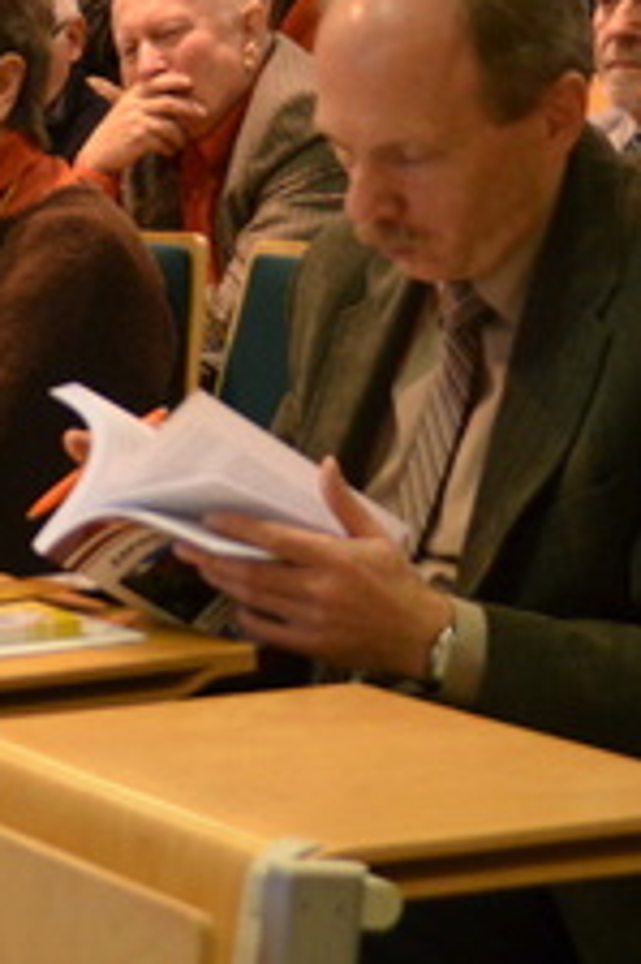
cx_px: -443
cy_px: 508
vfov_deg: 15.4
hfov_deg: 9.8
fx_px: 3557
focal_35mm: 133
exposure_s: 1/60
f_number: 4
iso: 1600
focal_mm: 28
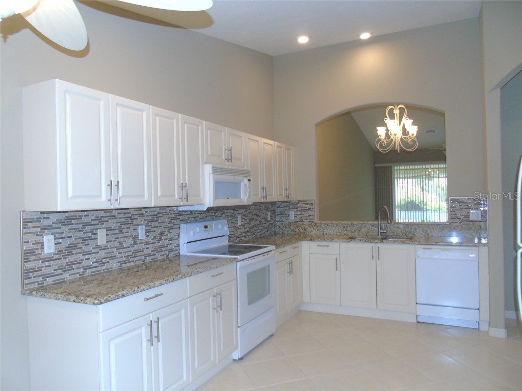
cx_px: 261
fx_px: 377
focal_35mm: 25
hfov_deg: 69.4
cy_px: 196
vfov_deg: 54.9
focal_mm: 4.4
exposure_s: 1/30
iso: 200
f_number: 3.4
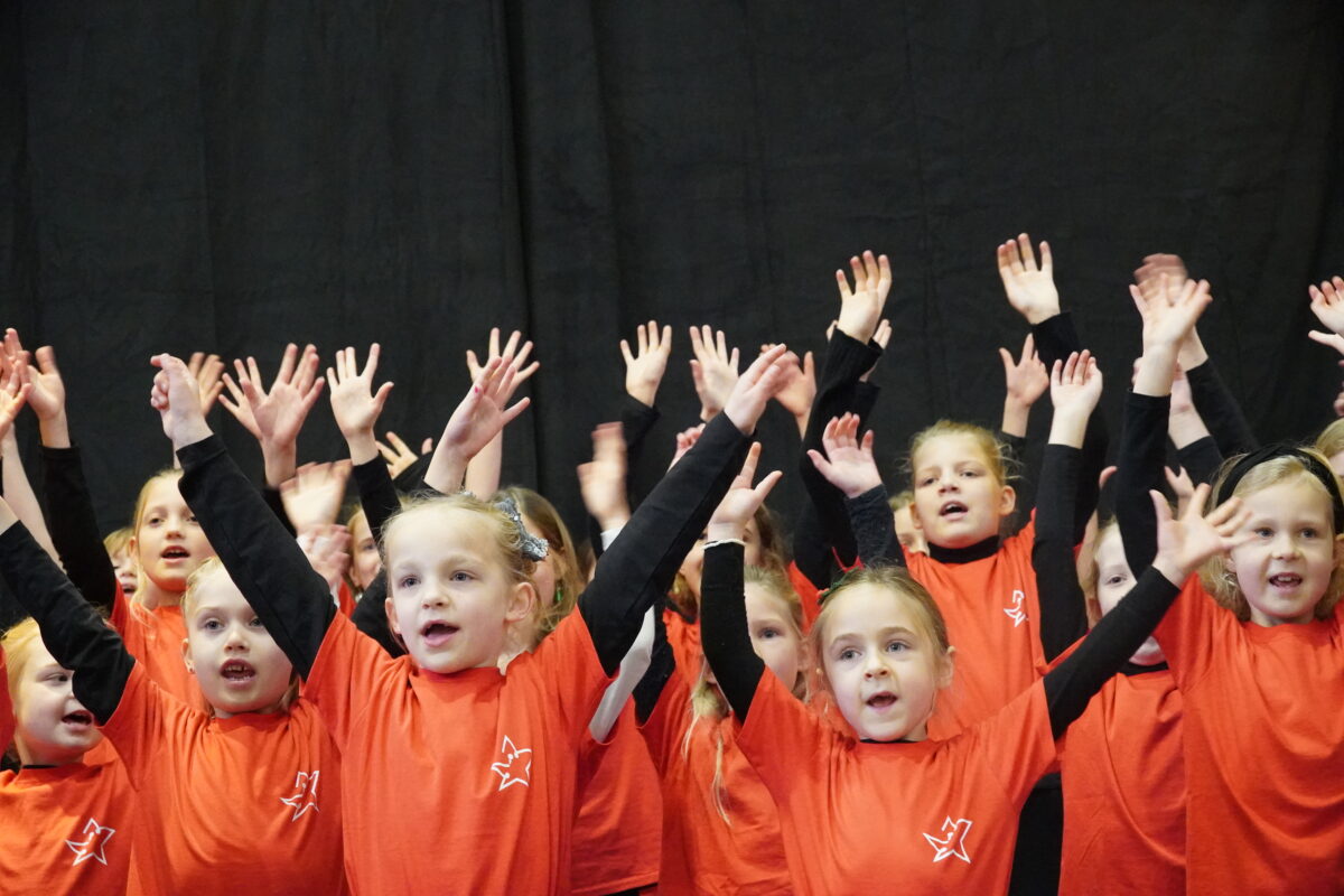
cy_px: 448
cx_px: 672
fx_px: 2688
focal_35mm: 72
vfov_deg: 18.9
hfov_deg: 28.1
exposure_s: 1/60
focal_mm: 48
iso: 10000
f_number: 4.5
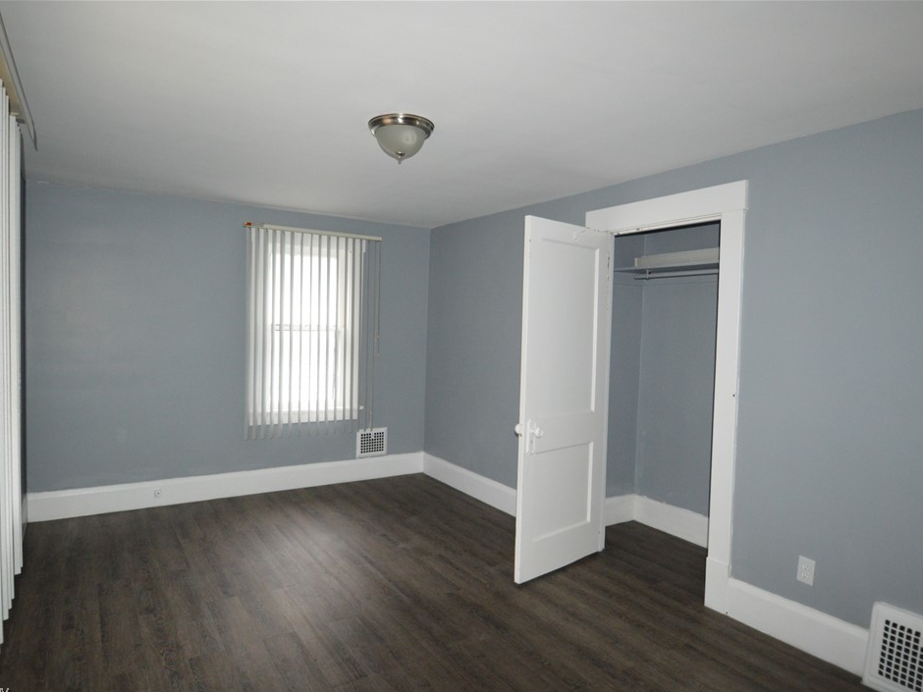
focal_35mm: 20
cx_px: 444
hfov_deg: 81.7
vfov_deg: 66.0
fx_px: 533
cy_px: 353
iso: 1600
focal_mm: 12
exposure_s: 1/60
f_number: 3.8
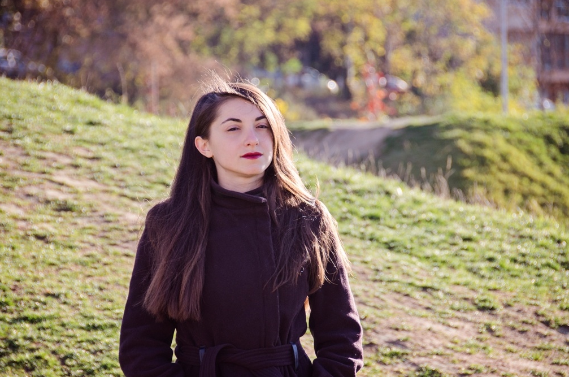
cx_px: 286
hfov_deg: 11.3
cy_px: 189
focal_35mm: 183
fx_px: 2886
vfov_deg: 7.5
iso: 320
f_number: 5.3
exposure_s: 1/400
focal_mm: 120
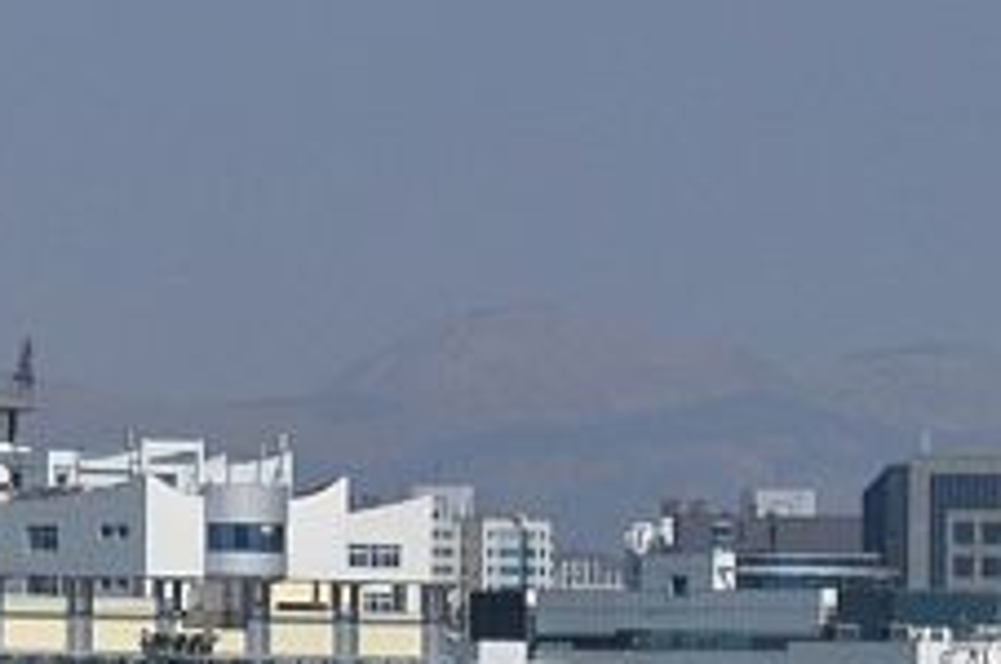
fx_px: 15493
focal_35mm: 558
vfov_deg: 2.4
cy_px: 1445
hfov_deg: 3.6
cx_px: -1510
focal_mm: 70
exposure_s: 1/2000
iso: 200
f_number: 8
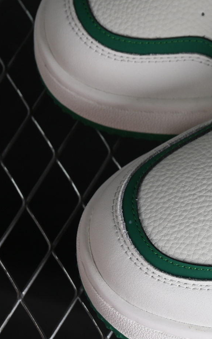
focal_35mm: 230
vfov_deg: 9.1
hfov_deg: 5.6
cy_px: 57
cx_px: 432
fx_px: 2127
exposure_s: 1/80
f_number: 7.1
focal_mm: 50
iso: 160
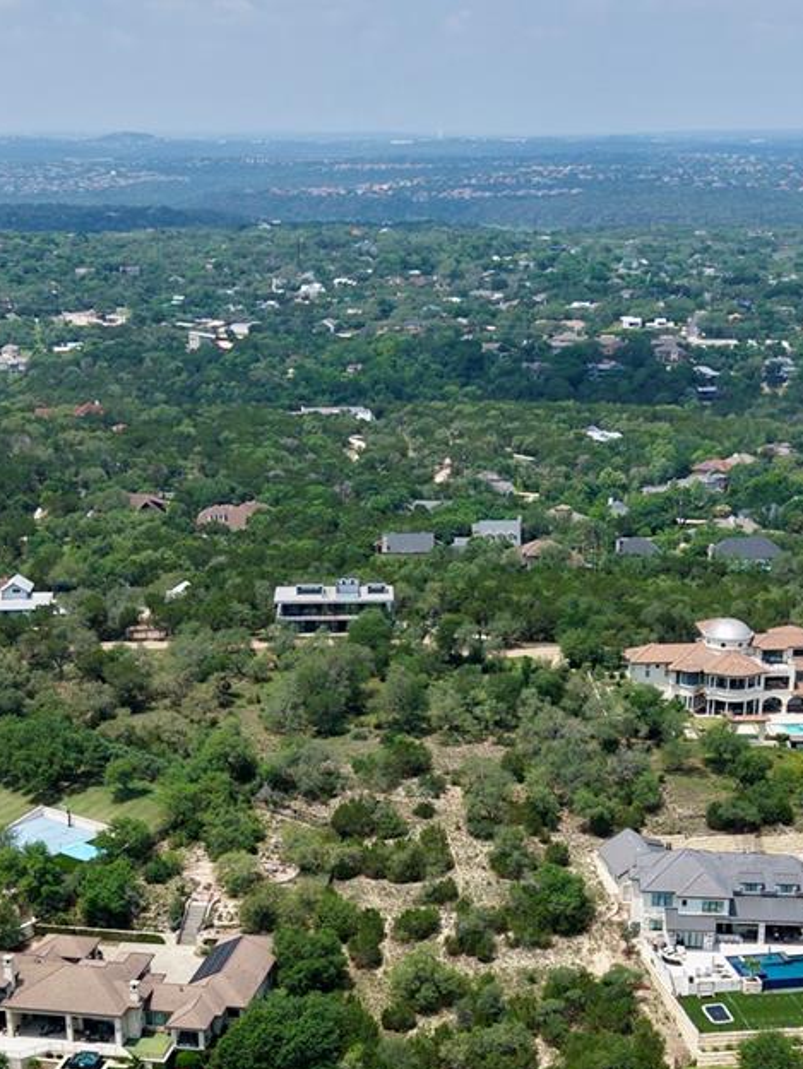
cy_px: 847
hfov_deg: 24.8
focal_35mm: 59
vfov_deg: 31.9
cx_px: 404
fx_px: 1824
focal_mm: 8.67
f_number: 1.8
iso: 170
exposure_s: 1/5000
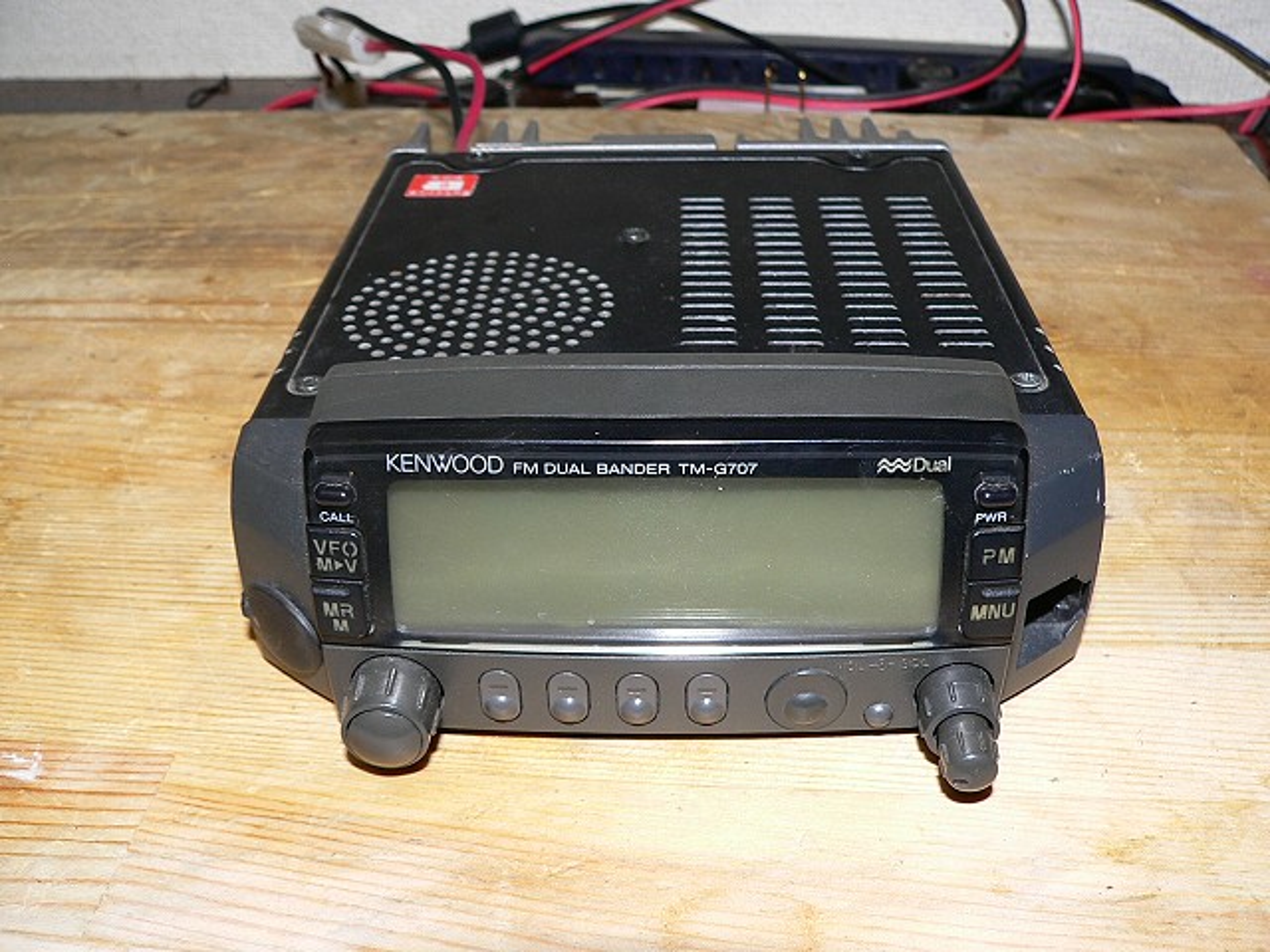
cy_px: 476
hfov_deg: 51.4
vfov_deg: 39.7
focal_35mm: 36
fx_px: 1321
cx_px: 635
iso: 100
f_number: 4
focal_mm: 6
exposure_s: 1/30
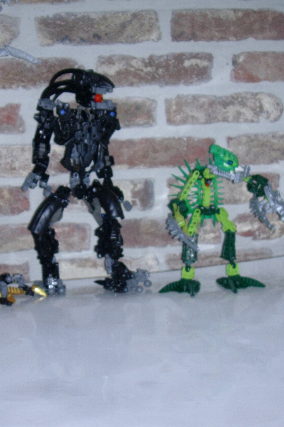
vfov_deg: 31.9
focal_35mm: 63
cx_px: 96
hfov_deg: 21.5
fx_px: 746
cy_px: 213
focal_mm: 6.7
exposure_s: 1/64
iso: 70
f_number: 2.9
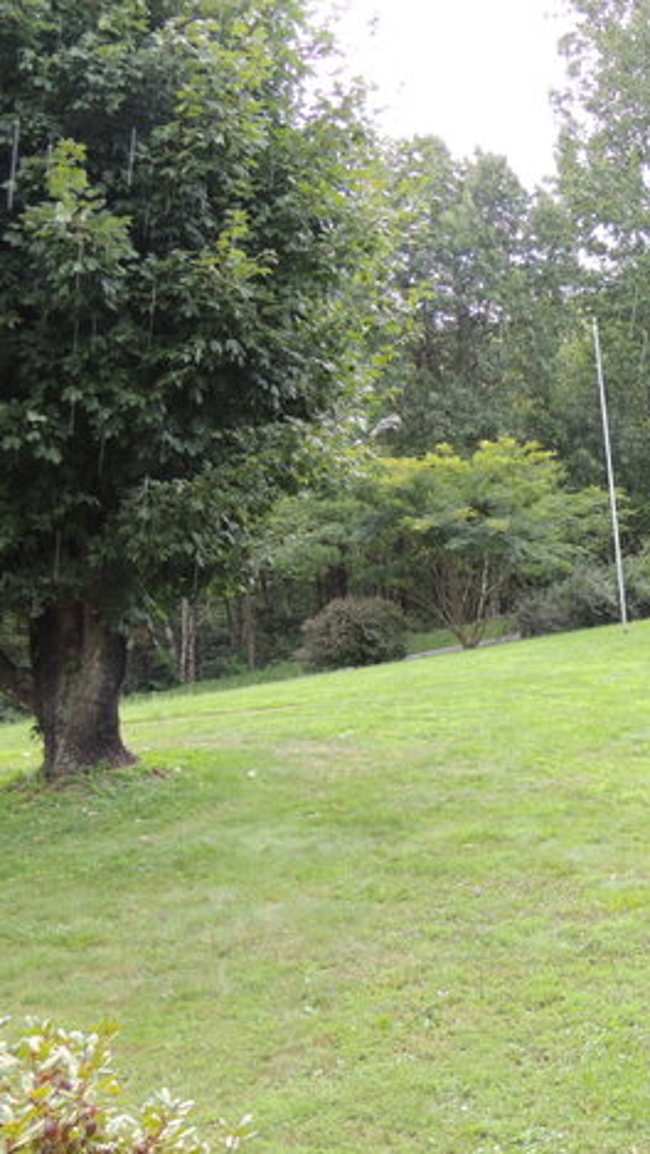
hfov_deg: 25.5
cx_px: 678
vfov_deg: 46.4
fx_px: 1347
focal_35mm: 44
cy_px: 577
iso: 100
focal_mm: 5.3
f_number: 3.1
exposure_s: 1/100
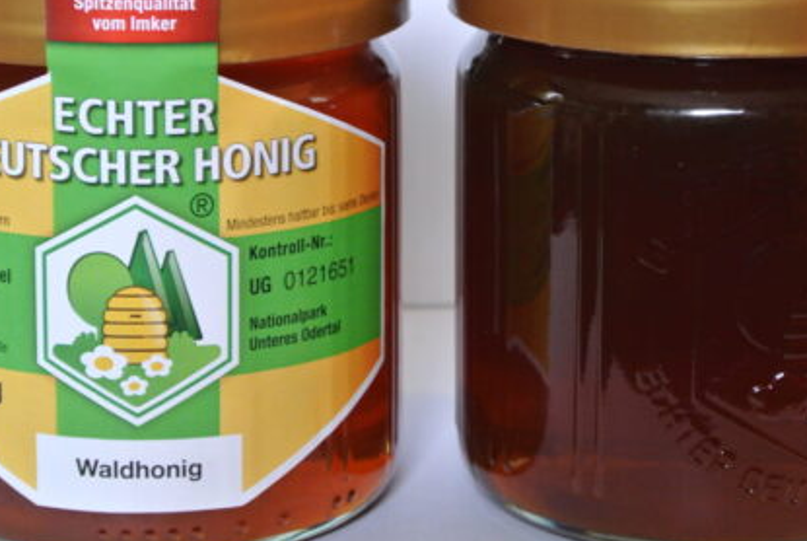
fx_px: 2626
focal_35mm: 117
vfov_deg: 11.8
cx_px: 371
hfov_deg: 17.5
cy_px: 239
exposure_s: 1/8
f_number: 5.6
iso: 800
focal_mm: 30
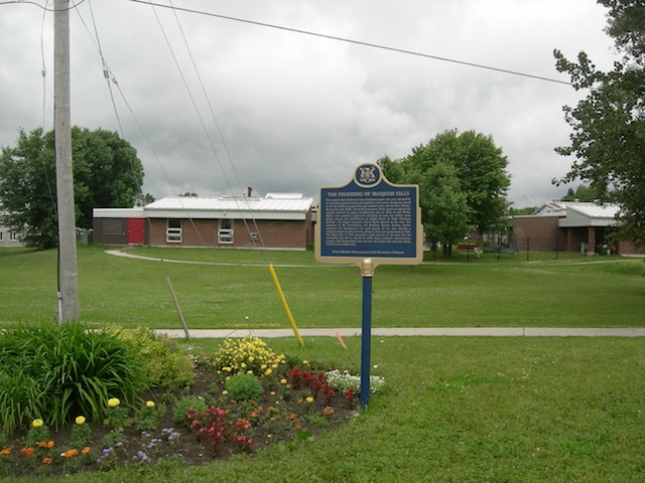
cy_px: 242
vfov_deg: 39.7
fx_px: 671
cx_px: 322
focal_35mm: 36
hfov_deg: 51.4
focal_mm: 7.5
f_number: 4.8
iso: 64
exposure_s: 1/165
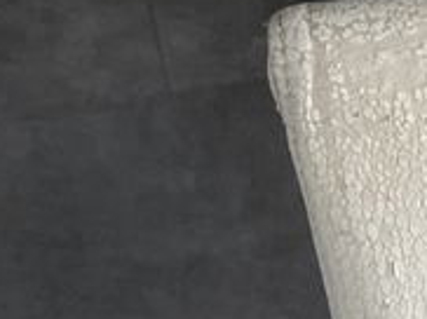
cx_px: 1161
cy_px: 659
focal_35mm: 143
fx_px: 1762
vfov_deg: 9.6
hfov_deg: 10.8
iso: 100
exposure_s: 1/121
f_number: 1.6
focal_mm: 4.2
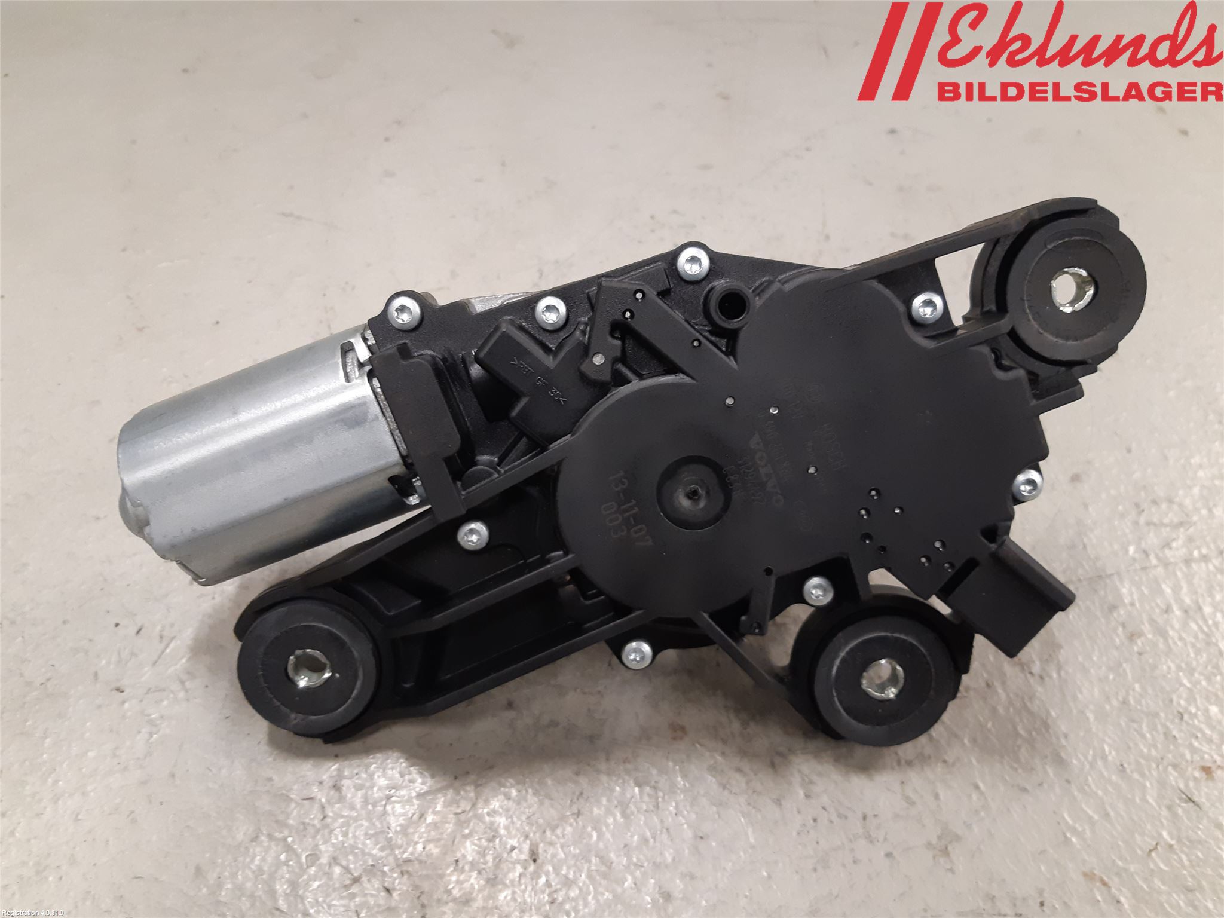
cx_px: 612
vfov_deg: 53.1
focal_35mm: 26
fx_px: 919
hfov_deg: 67.3
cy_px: 459
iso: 200
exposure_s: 1/50
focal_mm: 3.93
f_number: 1.7
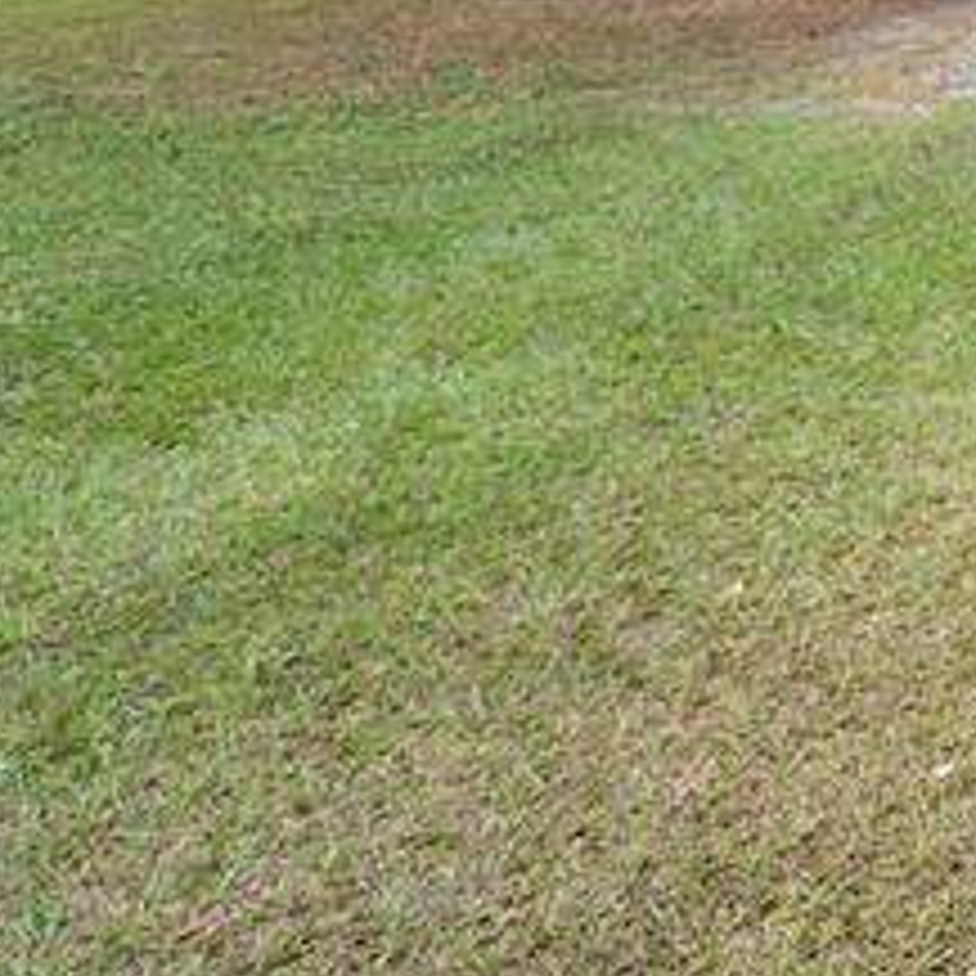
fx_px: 1786
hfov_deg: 16.9
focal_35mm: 56
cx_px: 2159
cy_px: -274
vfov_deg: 26.3
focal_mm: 14
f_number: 9
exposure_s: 1/30
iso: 100
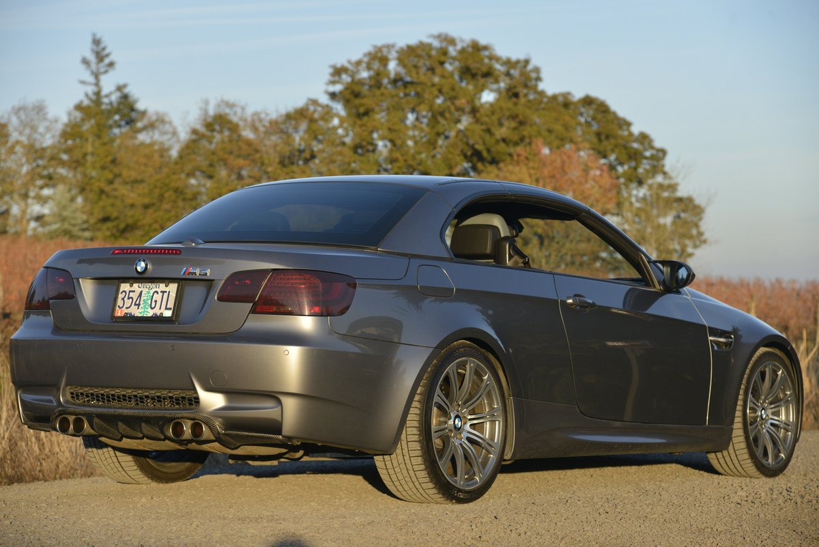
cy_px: 274
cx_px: 410
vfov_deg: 14.0
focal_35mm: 98
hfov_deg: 20.8
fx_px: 2230
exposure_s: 1/2500
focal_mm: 98
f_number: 6.3
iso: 1250
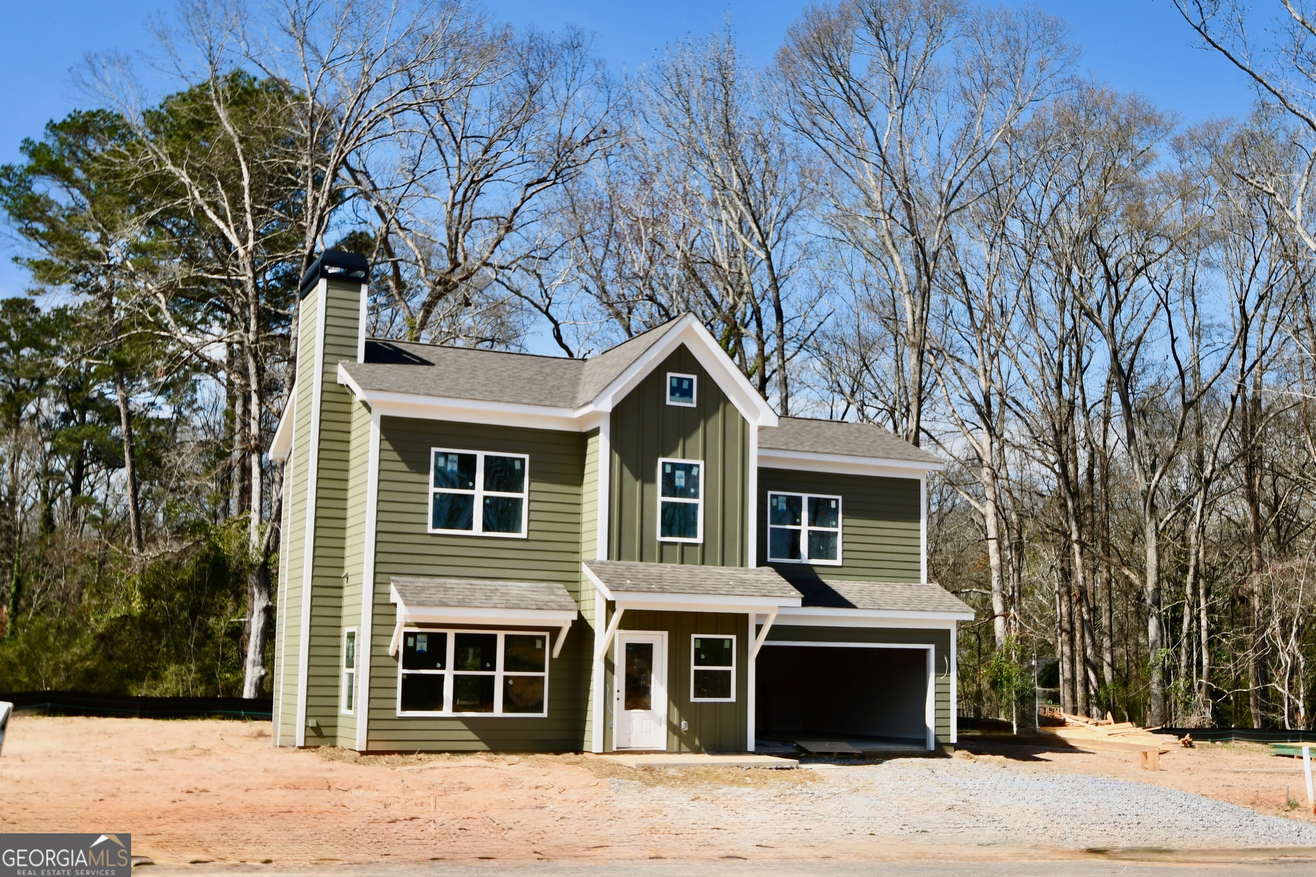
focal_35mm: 31
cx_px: 658
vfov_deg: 42.3
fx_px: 1133
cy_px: 438
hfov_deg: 60.3
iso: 100
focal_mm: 21
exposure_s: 1/250
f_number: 9
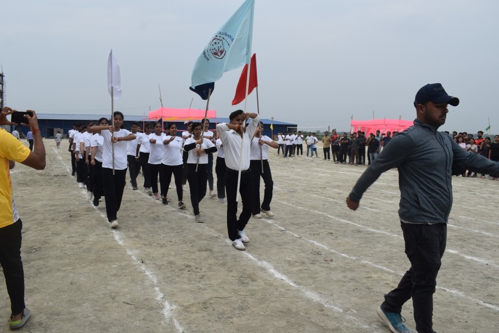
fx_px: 388
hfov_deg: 65.4
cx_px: 244
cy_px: 166
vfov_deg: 46.4
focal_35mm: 28
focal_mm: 18
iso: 200
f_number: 9
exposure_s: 1/320
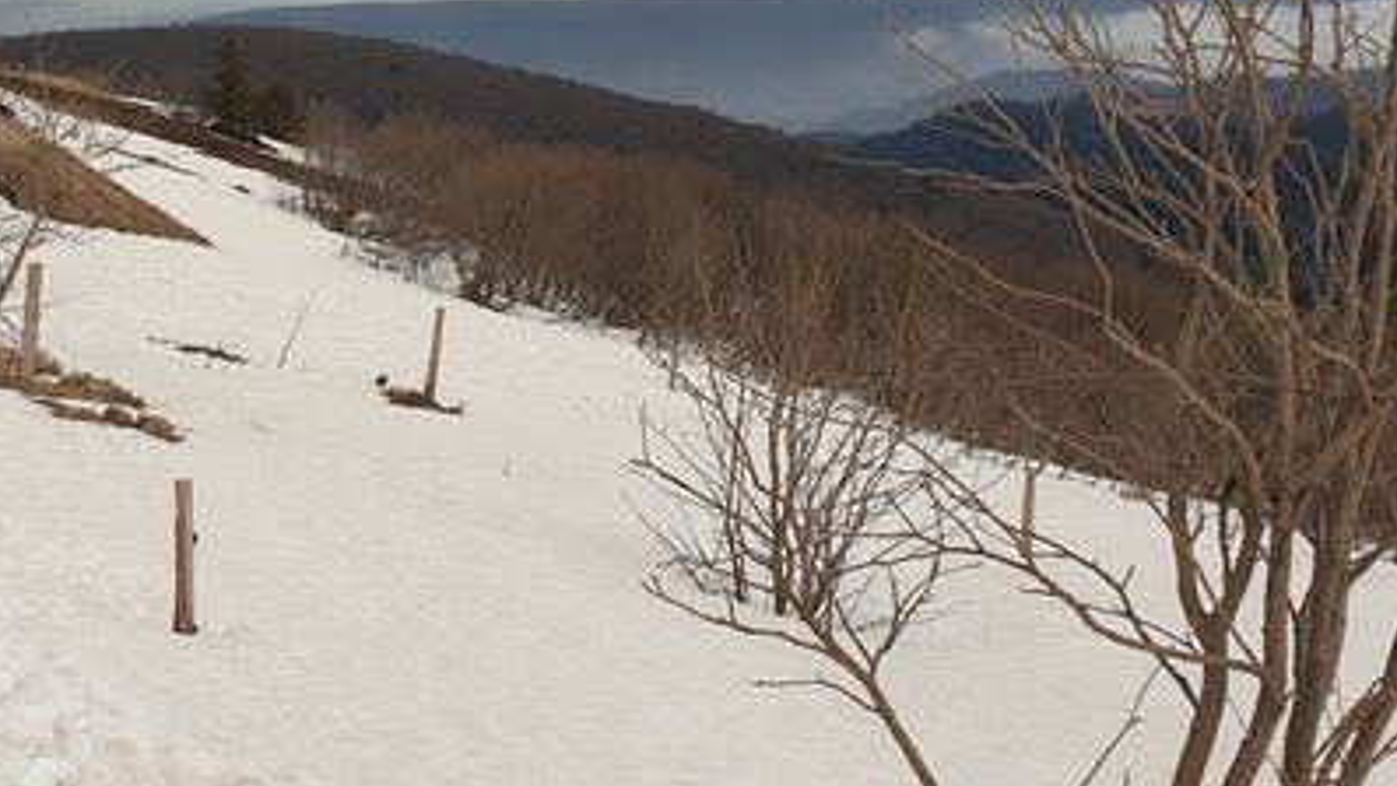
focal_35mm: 57
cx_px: 305
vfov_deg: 21.0
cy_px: 242
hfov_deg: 35.6
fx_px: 2112
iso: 50
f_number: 2.4
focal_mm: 4.3
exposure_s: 1/2066
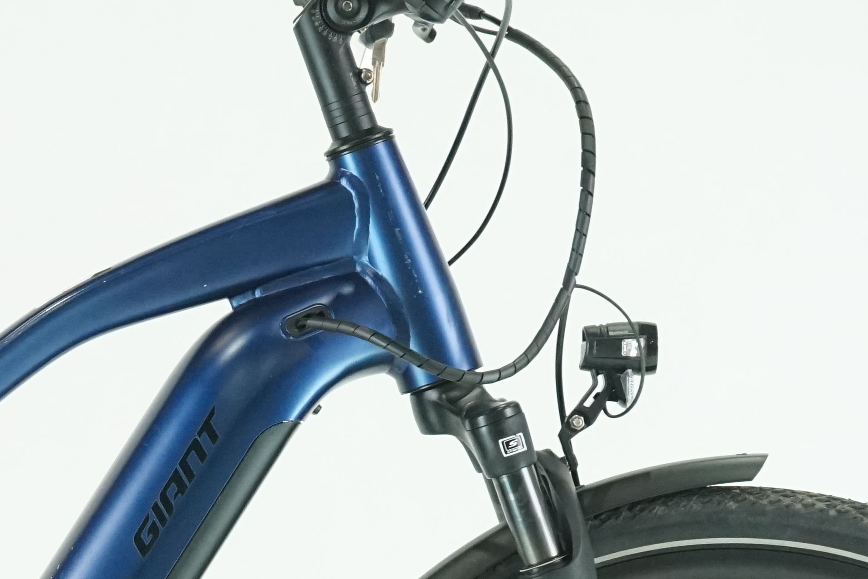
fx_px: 4533
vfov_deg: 7.3
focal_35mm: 188
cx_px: -105
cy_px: 645
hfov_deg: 10.8
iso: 3200
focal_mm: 60
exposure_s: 1/200
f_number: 7.1
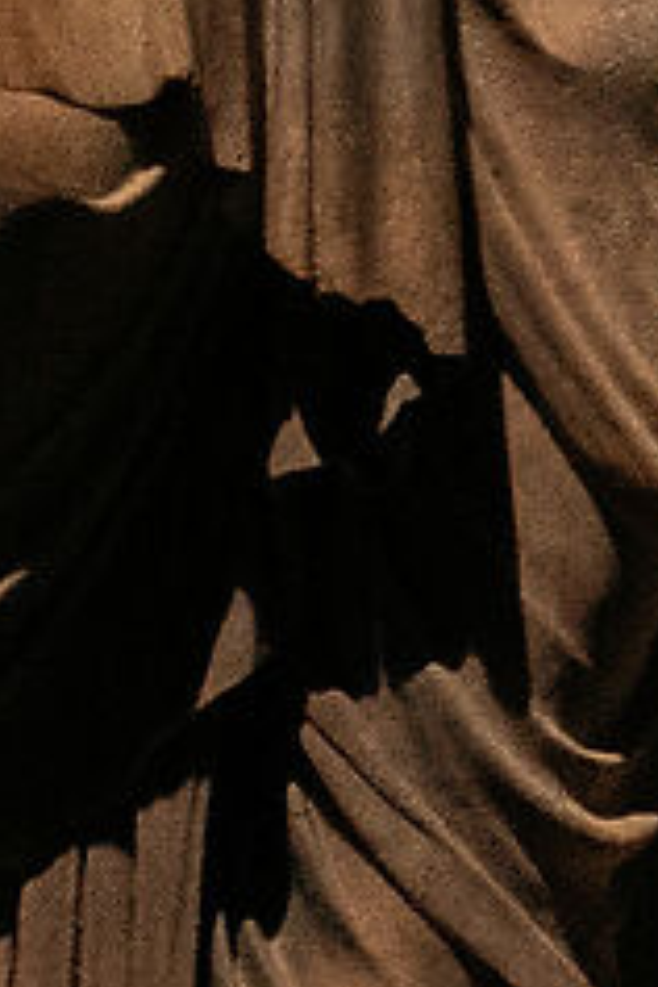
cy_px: -1374
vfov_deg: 4.0
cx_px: 3786
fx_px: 13872
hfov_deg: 2.6
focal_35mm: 506
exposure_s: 1/60
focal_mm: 50
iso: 1250
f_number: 4
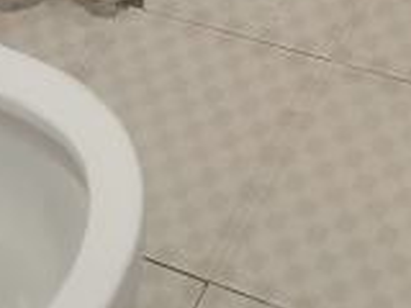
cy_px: -336
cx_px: 229
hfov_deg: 13.2
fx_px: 1781
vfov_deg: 9.2
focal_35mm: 150
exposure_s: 1/50
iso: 476
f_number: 1.8
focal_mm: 4.35
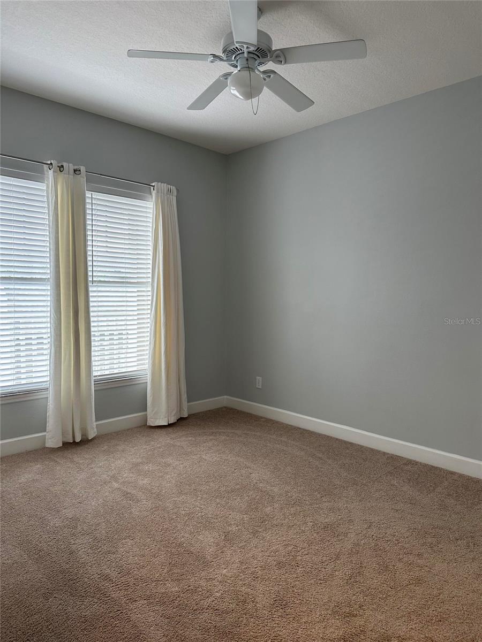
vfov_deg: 71.6
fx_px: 446
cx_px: 241
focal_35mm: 24
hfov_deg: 56.8
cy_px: 321
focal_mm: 6.86
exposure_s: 1/120
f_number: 1.78
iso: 160
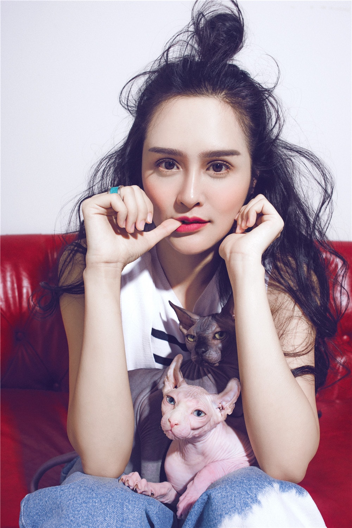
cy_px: 264
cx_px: 176
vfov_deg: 54.4
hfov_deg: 37.9
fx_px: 513
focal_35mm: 35
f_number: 9
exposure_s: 1/100
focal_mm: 35
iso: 200
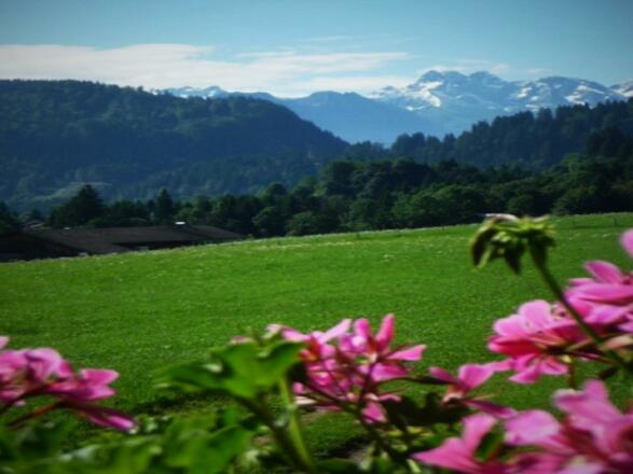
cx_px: 316
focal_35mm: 92
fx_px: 1682
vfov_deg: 16.1
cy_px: 237
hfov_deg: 21.3
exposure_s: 1/640
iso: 100
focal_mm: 9.3
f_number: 4.3
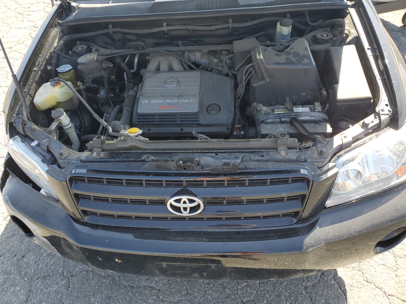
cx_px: 203
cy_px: 152
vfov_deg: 53.1
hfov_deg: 67.3
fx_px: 305
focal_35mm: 26
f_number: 1.5
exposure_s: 1/500
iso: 50
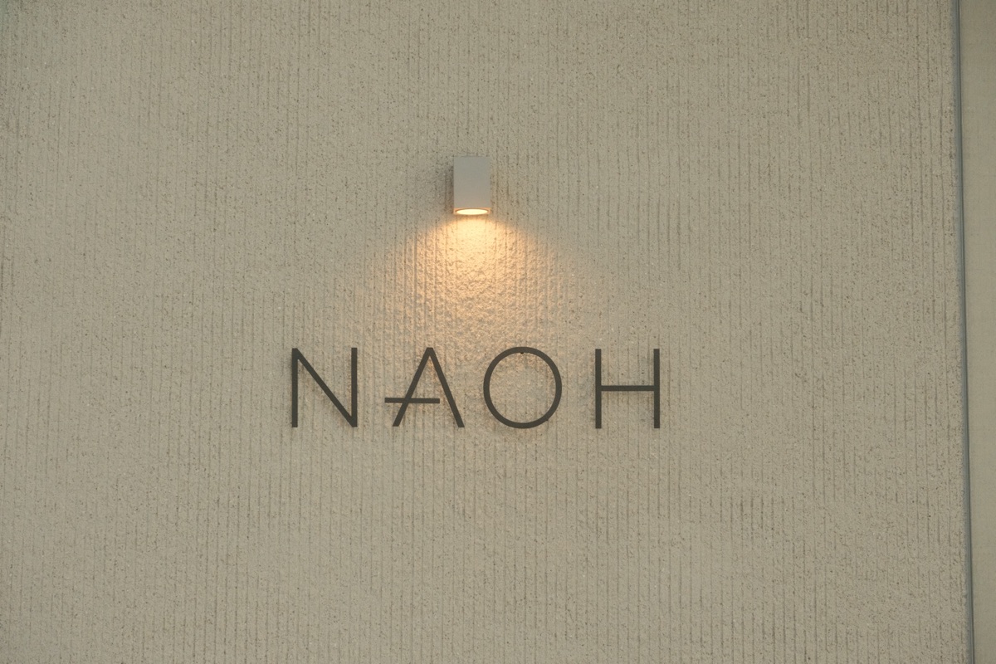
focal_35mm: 72
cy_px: 332
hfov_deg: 28.1
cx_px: 498
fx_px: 1992
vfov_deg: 18.9
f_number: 3.2
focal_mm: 48.2
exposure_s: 1/125
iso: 3200
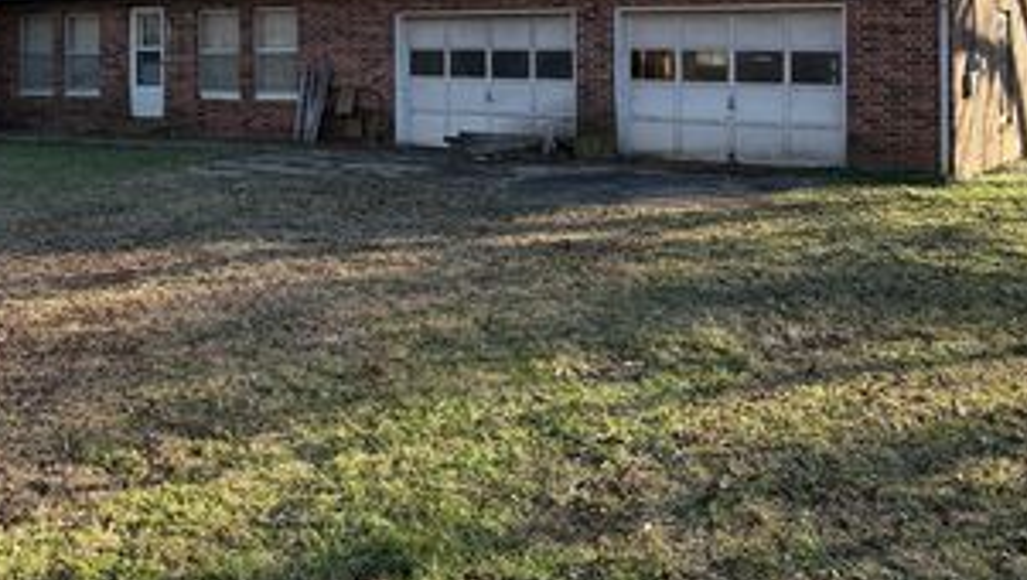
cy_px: 29
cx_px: 314
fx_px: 1281
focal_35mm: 47
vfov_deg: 24.6
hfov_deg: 42.9
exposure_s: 1/801
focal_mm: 5.96
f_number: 1.6
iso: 50
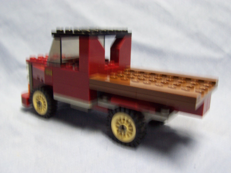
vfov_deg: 38.7
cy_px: 86
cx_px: 116
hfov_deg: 50.1
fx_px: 247
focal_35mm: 37
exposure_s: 1/10
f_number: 2.8
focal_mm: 5.6
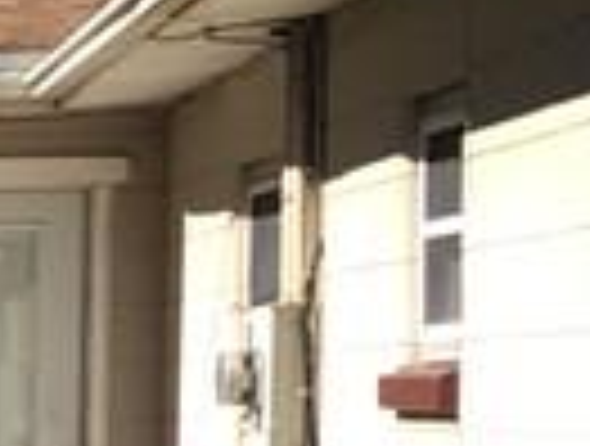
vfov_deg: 6.5
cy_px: 590
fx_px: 3863
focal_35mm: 226
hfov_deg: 7.8
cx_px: -1063
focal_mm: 4.15
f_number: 2.2
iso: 25
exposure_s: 1/999
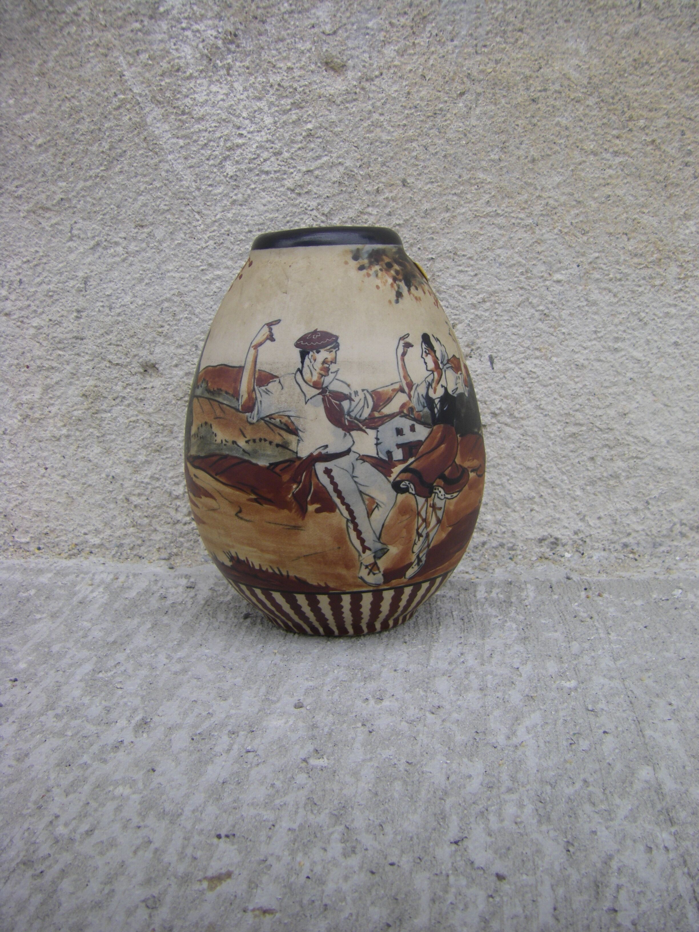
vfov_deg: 49.0
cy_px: 466
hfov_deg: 37.7
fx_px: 1023
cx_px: 350
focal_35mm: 38
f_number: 3.5
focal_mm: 6.3
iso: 64
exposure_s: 1/160
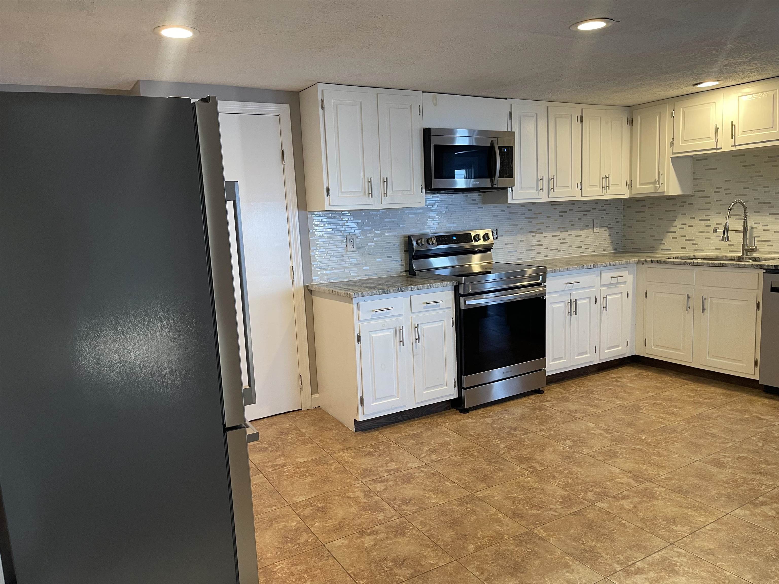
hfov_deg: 69.4
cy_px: 292
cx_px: 390
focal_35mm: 25
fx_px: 563
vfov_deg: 54.9
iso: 160
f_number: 1.6
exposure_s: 1/60
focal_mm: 5.1
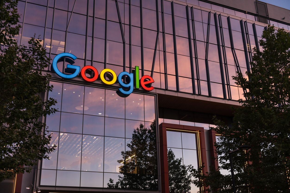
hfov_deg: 44.5
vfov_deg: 30.5
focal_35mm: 44
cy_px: 96
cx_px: 145
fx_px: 354
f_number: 2.8
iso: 400
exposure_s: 1/200
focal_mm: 44
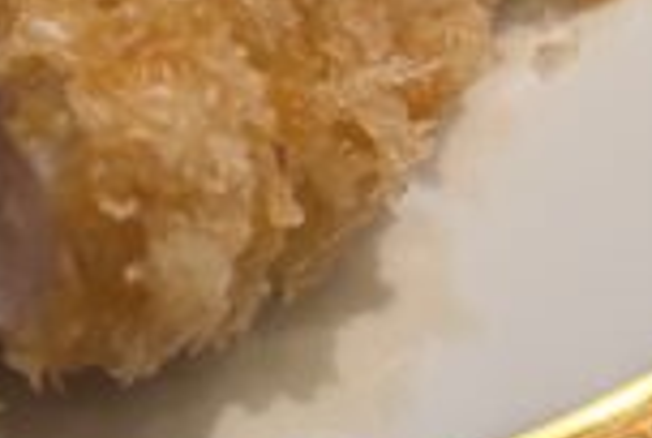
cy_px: -271
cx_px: -176
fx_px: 2577
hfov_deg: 13.9
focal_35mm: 142
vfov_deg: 9.4
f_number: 1.6
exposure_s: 1/50
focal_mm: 5.96
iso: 160
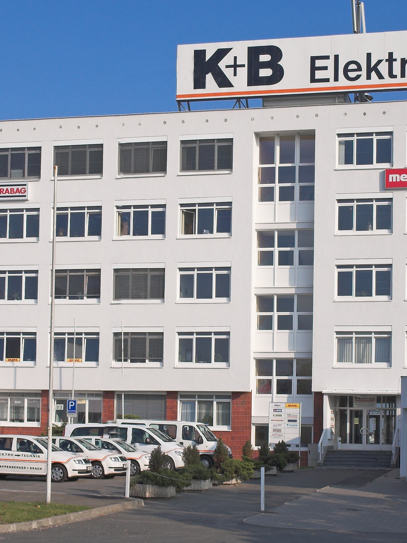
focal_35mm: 60
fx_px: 937
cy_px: 267
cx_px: 179
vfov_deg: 32.3
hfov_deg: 24.5
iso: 200
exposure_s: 1/125
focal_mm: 27
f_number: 13
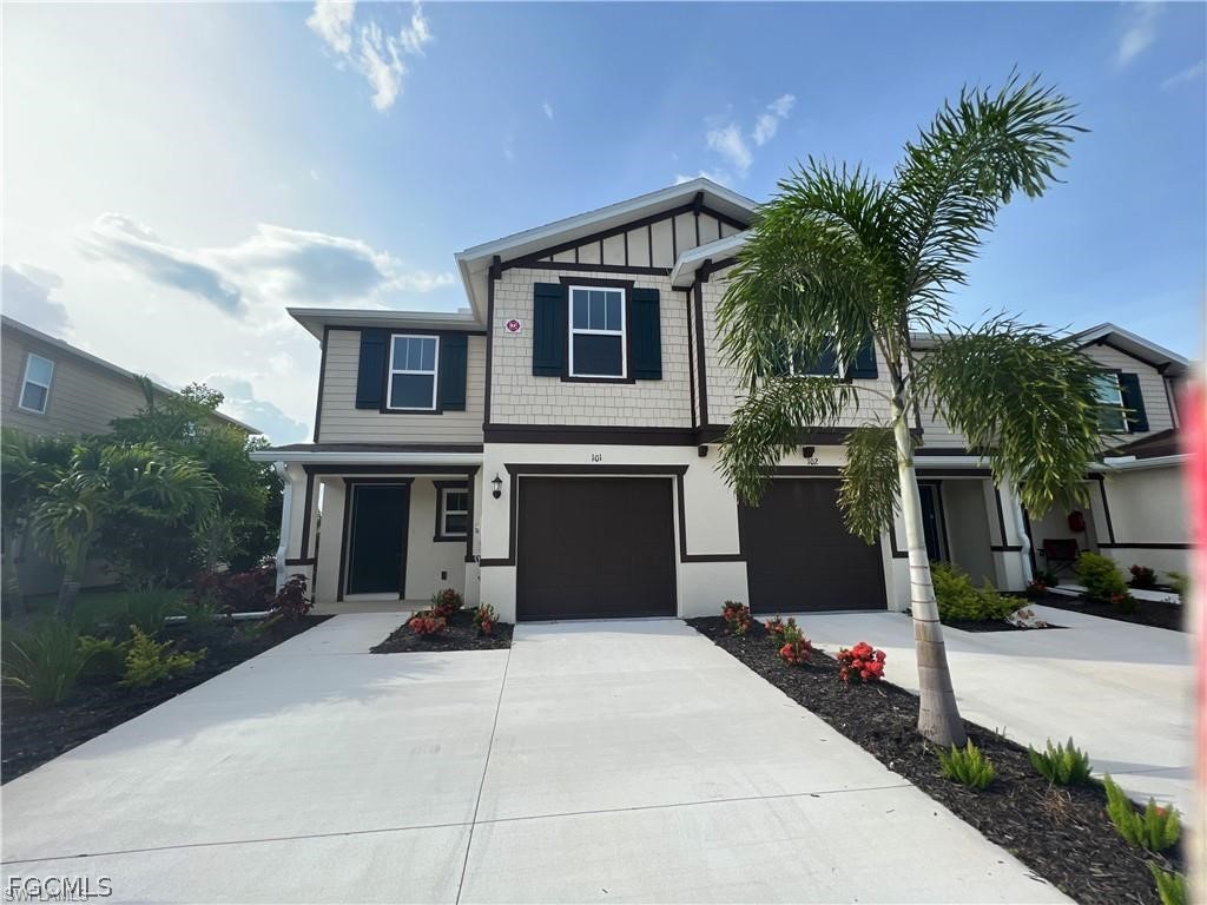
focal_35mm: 13
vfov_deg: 89.9
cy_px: 452
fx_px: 453
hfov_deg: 106.2
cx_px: 604
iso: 32
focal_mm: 1.57
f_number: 1.8
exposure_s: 1/779
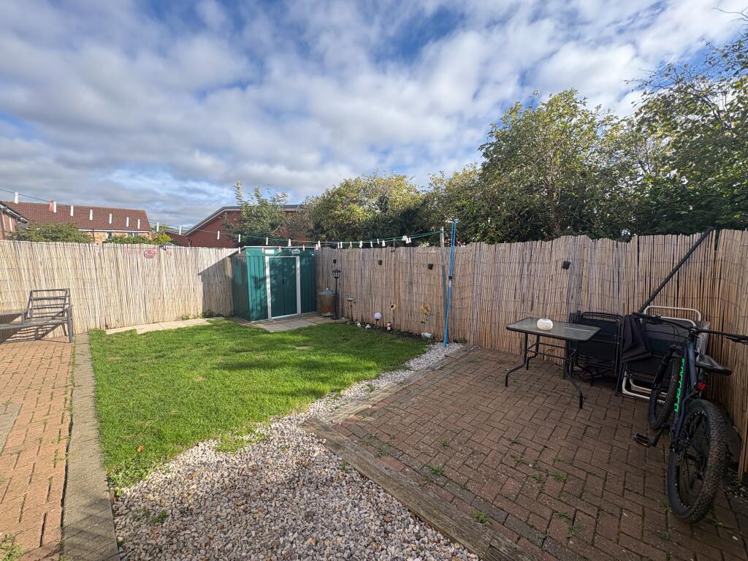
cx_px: 374
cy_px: 280
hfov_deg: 102.1
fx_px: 303
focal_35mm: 14
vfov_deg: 85.7
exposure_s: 1/675
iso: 50
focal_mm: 2.22
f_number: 2.2
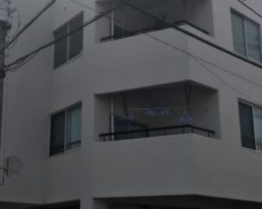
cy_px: 133
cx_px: 111
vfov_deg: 28.5
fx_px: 411
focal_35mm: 53
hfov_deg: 35.3
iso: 20
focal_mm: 3.99
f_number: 1.8
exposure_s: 1/2994
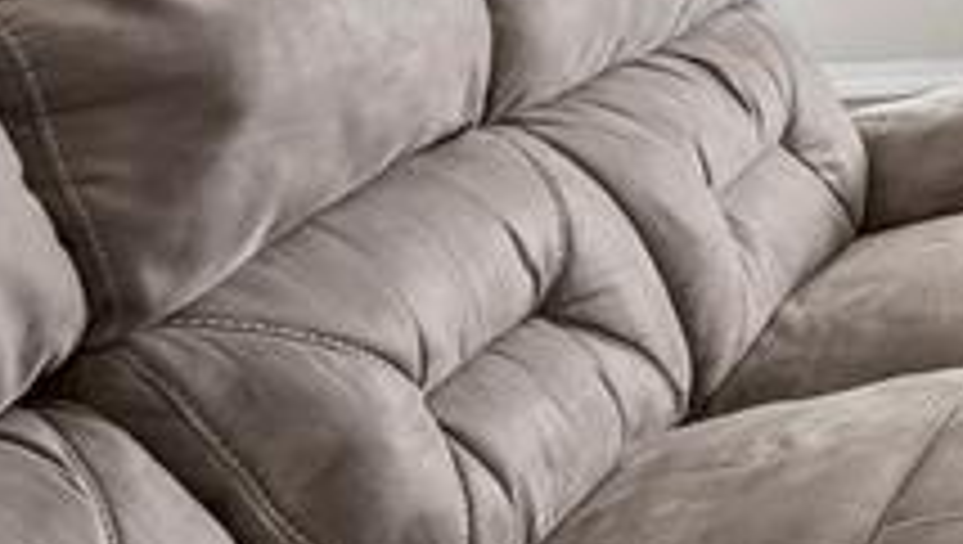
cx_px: 2146
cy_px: -409
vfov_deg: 15.2
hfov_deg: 16.7
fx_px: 1790
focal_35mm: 70
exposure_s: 1/6
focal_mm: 14
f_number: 8
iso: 500
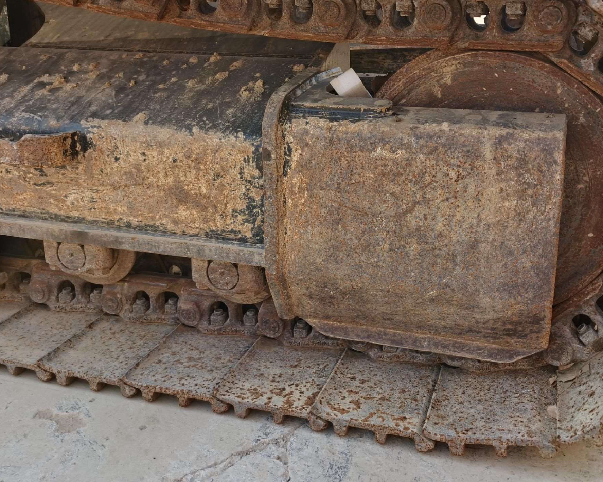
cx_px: 360
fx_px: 678
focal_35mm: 38
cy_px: 168
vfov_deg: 38.8
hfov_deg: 47.7
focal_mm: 5.56
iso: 50
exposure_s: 1/2000
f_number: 1.6
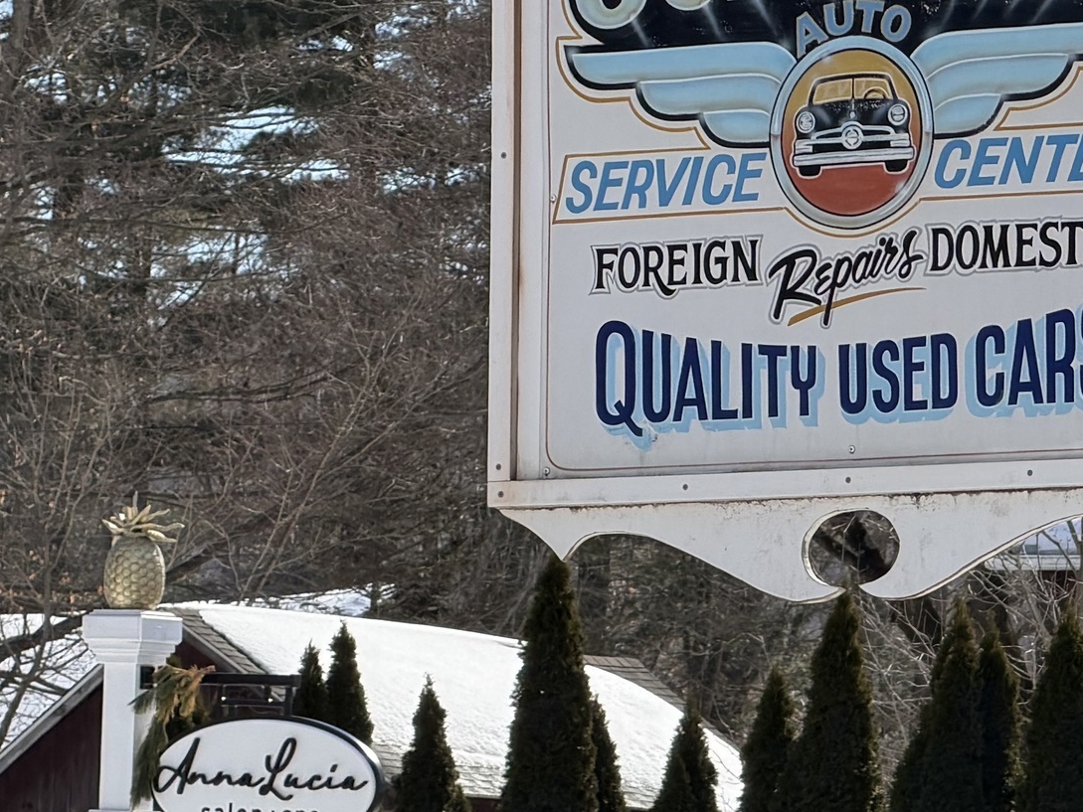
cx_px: 1141
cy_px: 429
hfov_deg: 7.0
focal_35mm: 282
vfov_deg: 5.3
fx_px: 8824
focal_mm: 16.89
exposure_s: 1/638
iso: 20
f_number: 2.8
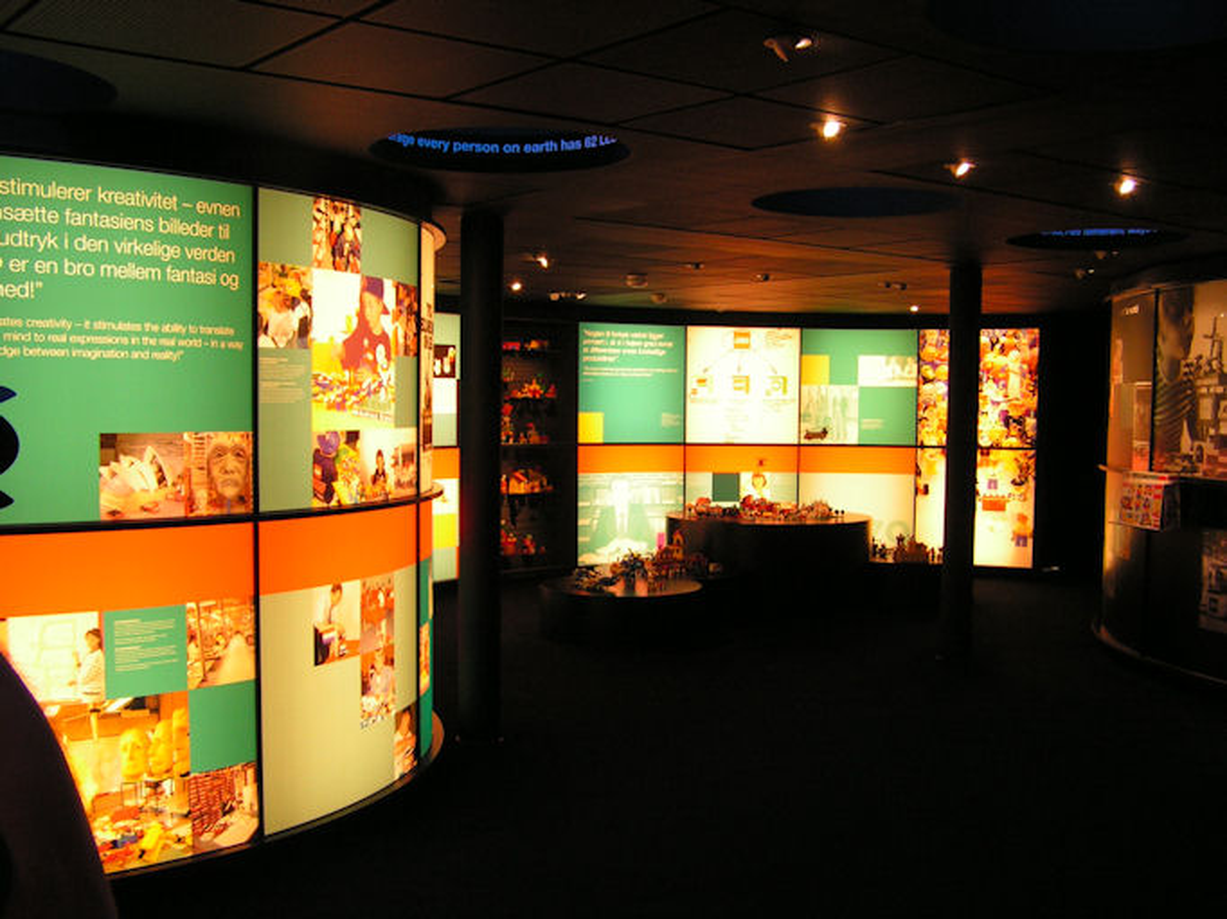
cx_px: 614
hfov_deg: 49.0
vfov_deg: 37.7
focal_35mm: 38
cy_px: 460
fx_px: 1346
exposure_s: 1/50
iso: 100
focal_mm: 6.3
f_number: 2.8
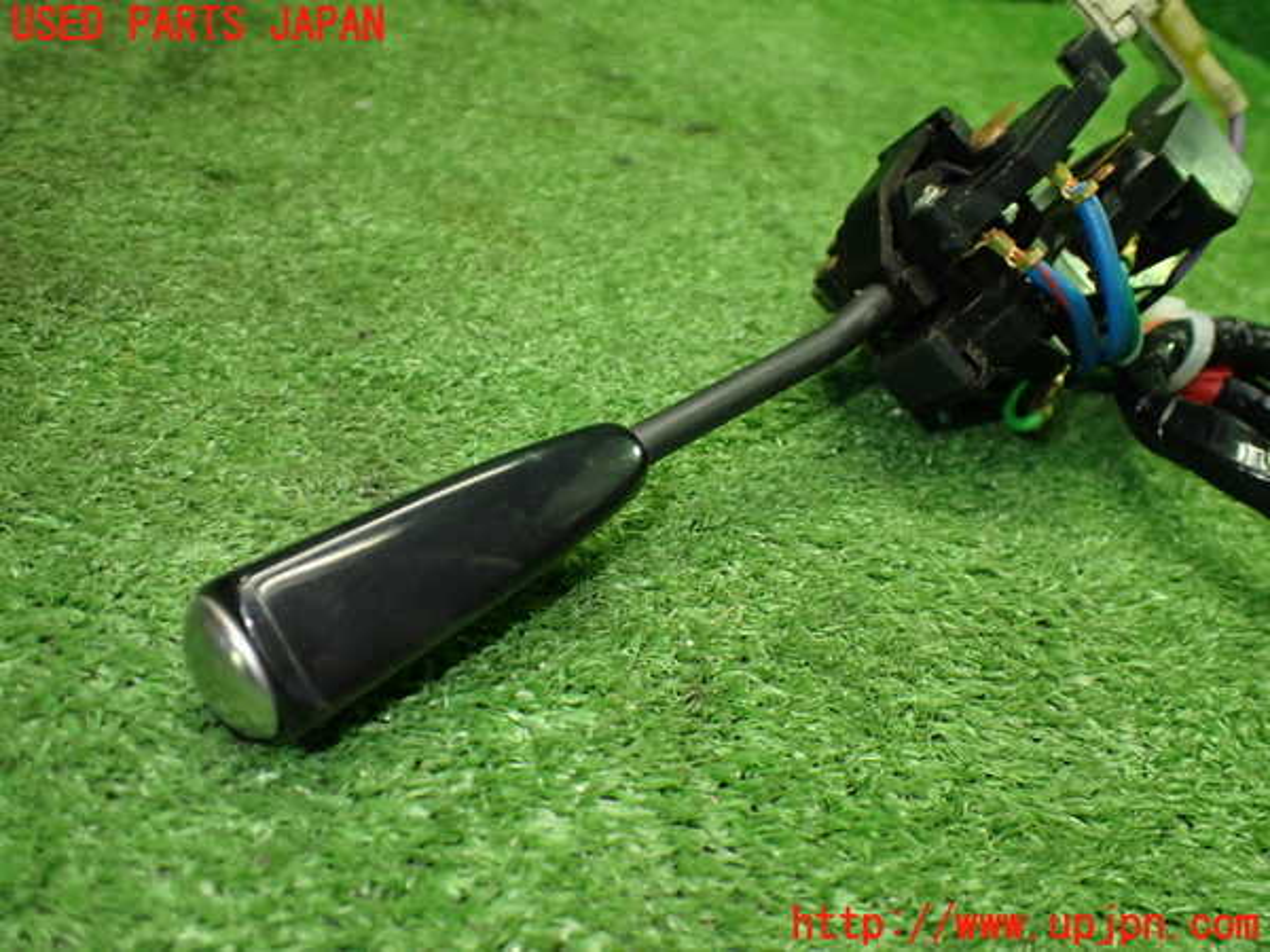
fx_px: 1101
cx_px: 635
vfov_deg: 46.8
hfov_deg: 60.0
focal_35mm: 30
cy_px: 476
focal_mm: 5.4
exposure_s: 1/125
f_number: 2.3
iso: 640
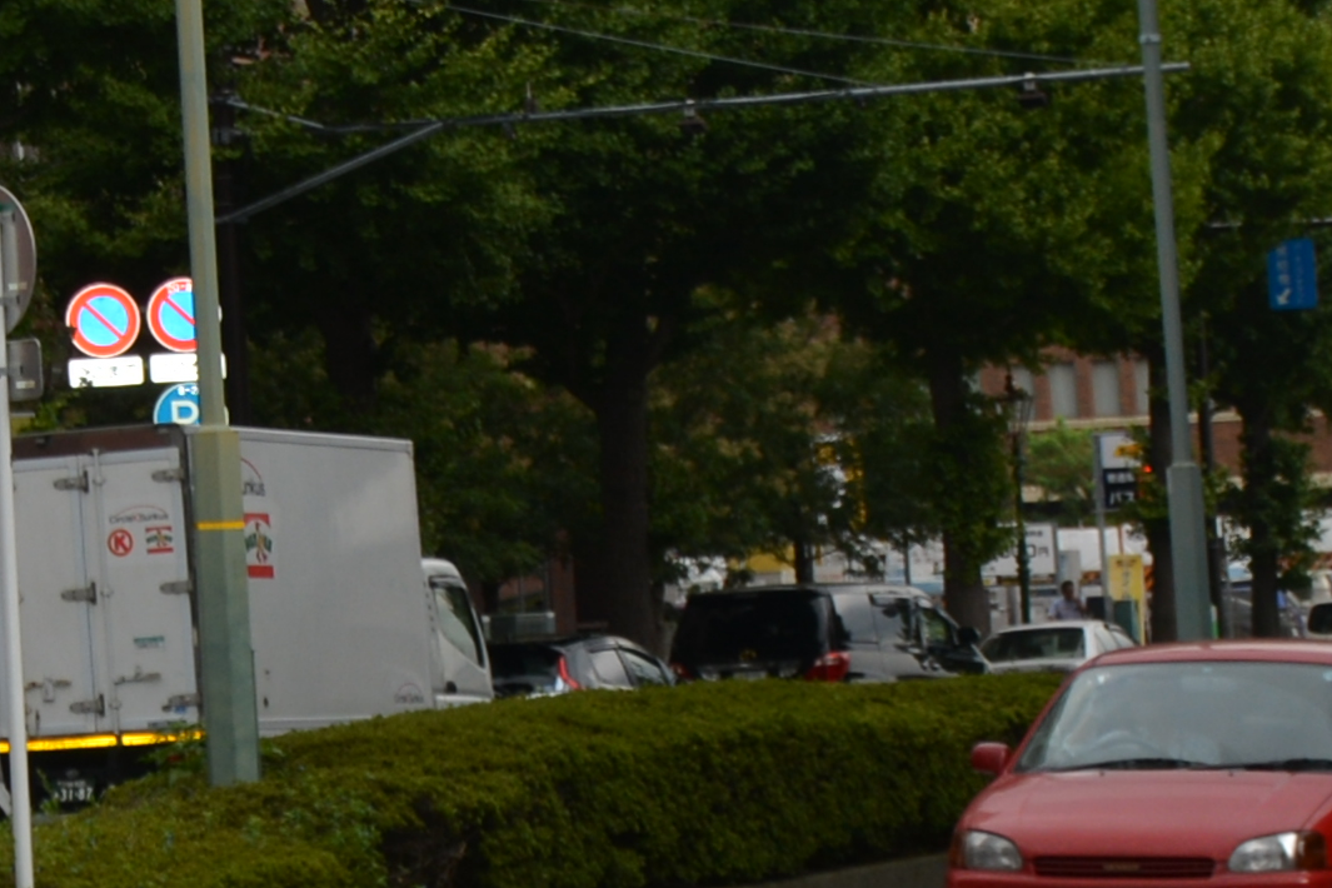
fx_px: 6253
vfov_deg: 8.0
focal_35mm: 169
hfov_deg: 11.7
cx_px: -558
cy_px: -378
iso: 100
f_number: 7.1
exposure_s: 1/200
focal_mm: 20
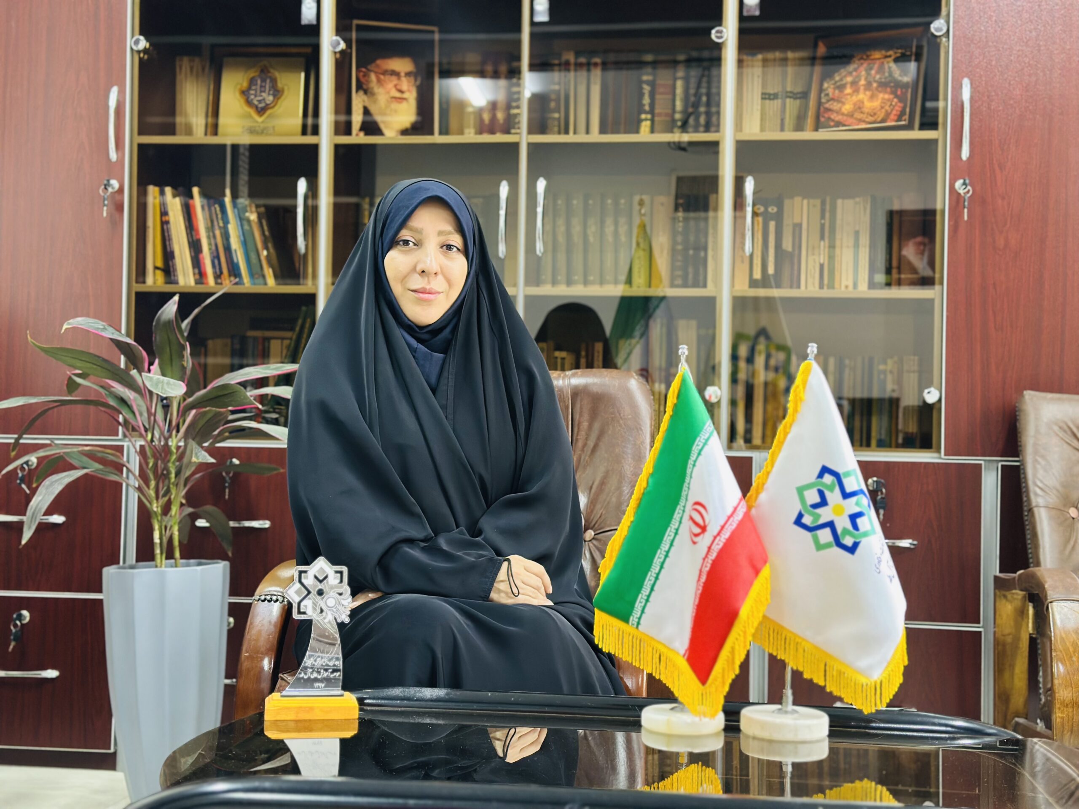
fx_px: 1496
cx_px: 540
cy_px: 404
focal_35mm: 48
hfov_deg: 39.7
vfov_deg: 30.3
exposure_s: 1/50
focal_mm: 6.86
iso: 200
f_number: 1.78
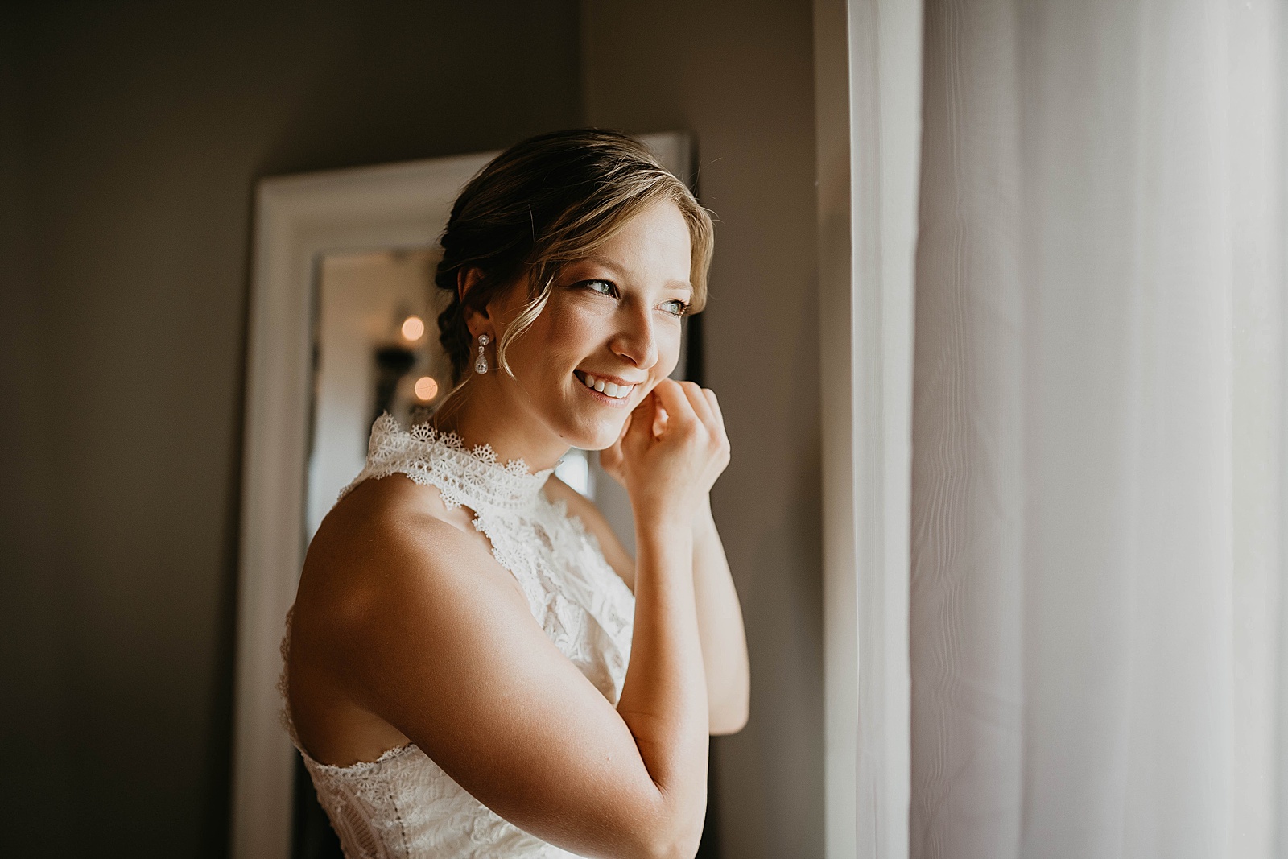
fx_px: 1252
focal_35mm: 35
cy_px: 430
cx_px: 644
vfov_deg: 37.9
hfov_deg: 54.4
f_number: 2
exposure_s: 1/200
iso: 640
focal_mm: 35
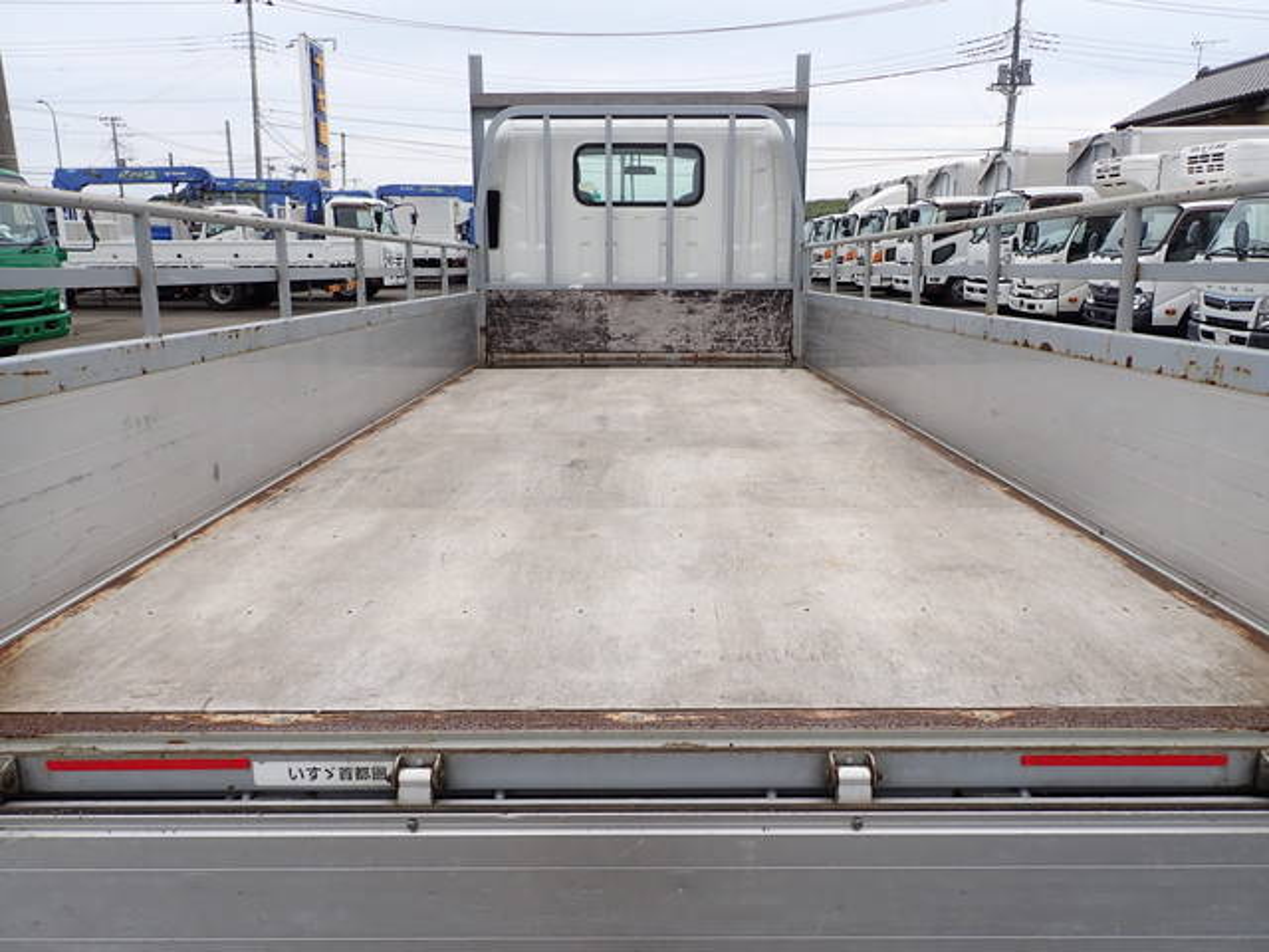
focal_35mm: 25
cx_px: 634
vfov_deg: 54.9
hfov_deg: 69.4
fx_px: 916
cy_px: 476
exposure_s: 1/160
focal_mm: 4.5
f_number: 8
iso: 100
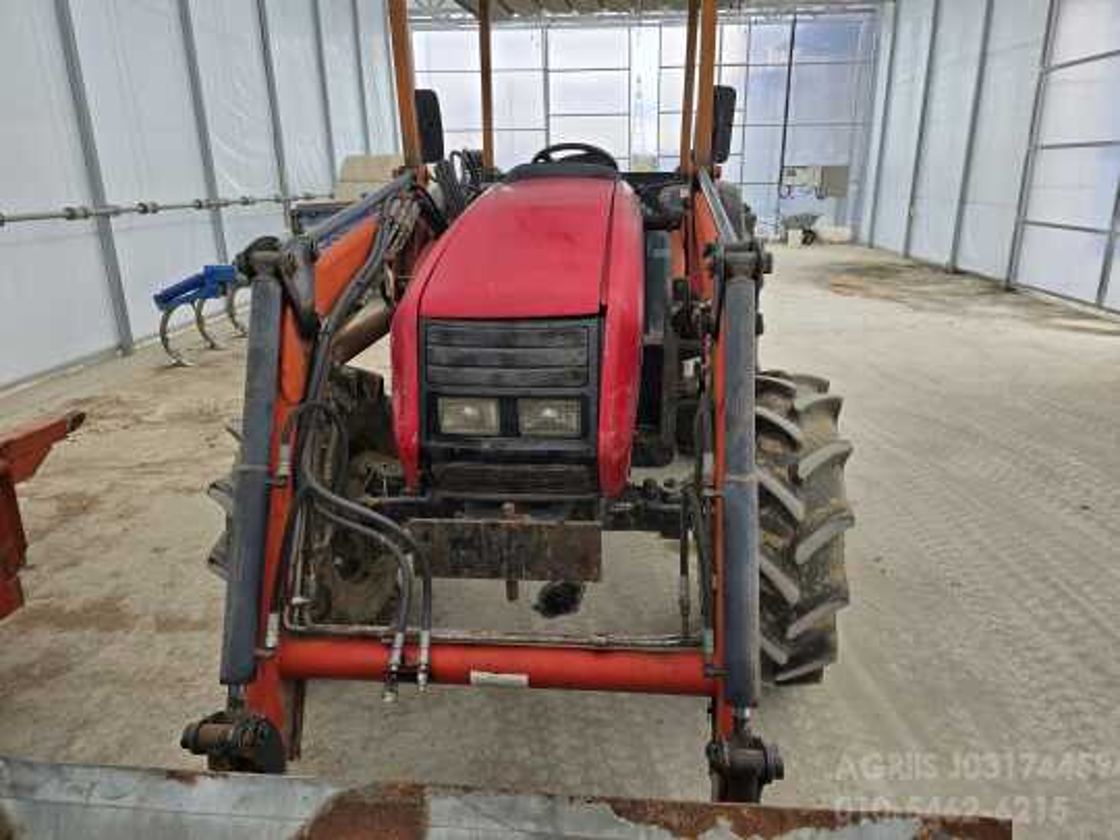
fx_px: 744
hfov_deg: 73.9
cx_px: 560
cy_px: 420
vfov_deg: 58.9
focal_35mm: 23
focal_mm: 6.3
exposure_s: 1/372
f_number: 1.7
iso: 12
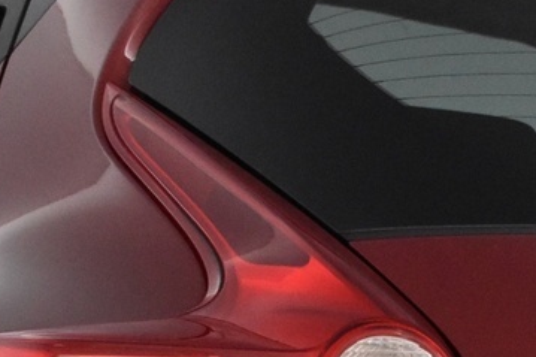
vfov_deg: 6.5
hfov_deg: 9.9
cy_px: 796
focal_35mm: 203
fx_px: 3021
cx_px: 732
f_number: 6.3
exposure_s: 1/160
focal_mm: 30
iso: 3200
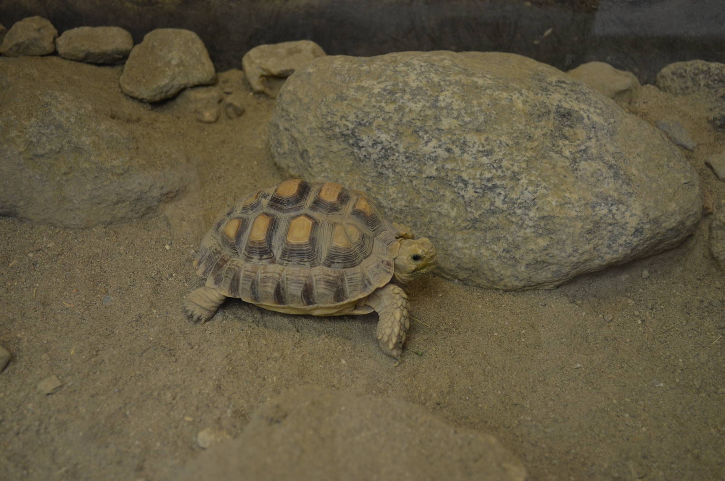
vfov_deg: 26.4
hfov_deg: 39.0
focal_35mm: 51
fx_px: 1025
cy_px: 240
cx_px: 362
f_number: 5
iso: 640
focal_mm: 34
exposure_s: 1/60
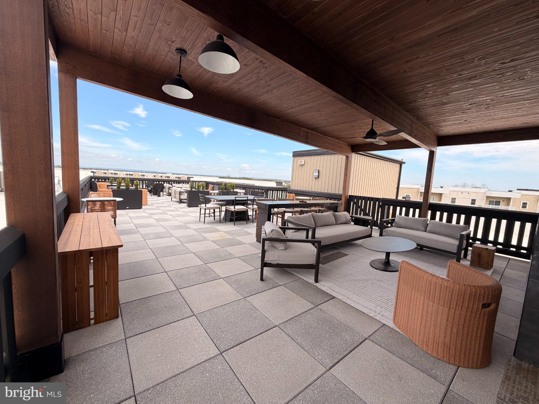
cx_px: 270
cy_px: 202
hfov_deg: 102.1
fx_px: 218
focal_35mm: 14
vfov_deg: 85.7
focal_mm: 2.22
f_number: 2.2
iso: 40
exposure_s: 1/770
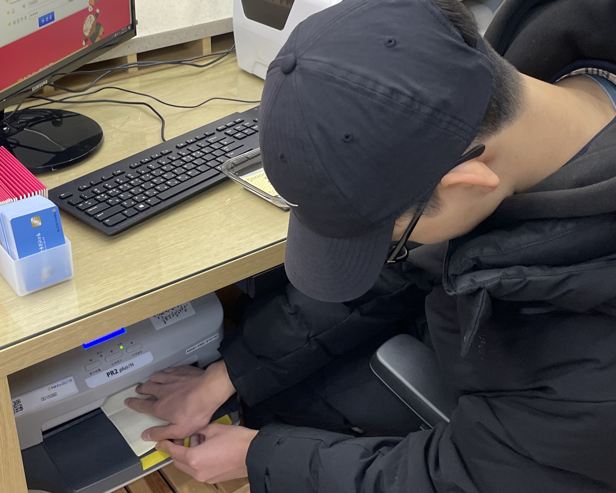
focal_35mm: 46
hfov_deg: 40.3
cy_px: 175
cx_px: 274
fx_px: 839
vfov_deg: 32.6
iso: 125
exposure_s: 1/120
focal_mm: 4.2
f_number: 1.6
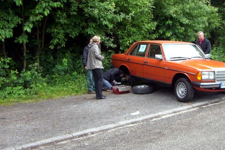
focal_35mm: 51
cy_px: 63
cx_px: 144
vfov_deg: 26.5
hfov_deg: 38.6
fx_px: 319
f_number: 2.7
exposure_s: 1/160
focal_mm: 6.2
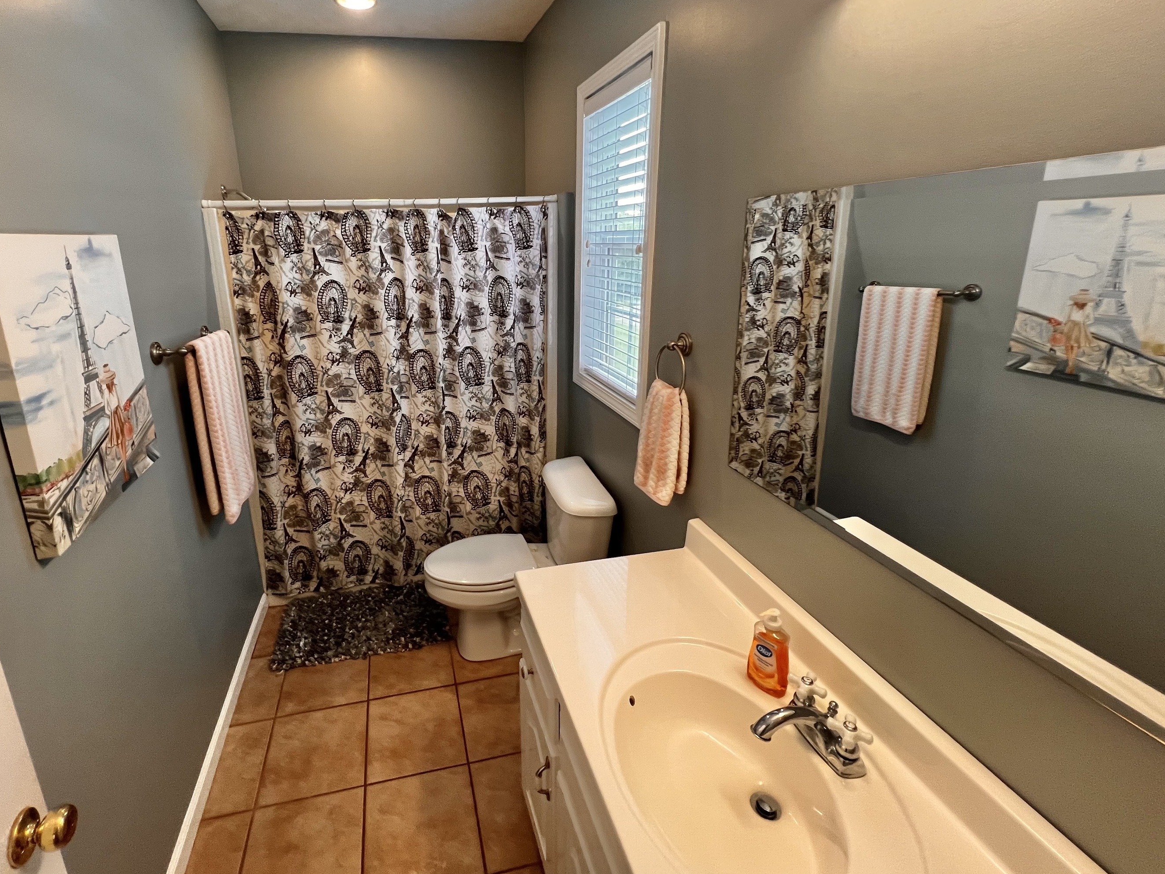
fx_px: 505
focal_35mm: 15
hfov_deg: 97.5
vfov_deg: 81.4
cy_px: 386
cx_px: 499
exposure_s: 1/120
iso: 250
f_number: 1.8
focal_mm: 1.57
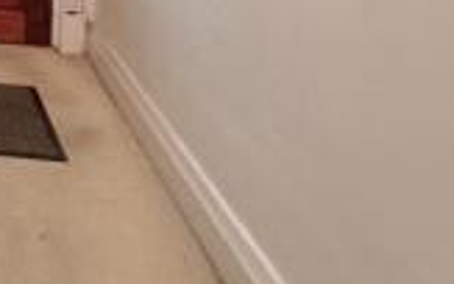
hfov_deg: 24.5
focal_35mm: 53
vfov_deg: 21.6
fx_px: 656
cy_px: -104
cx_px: -297
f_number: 2.2
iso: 400
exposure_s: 1/50
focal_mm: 2.22
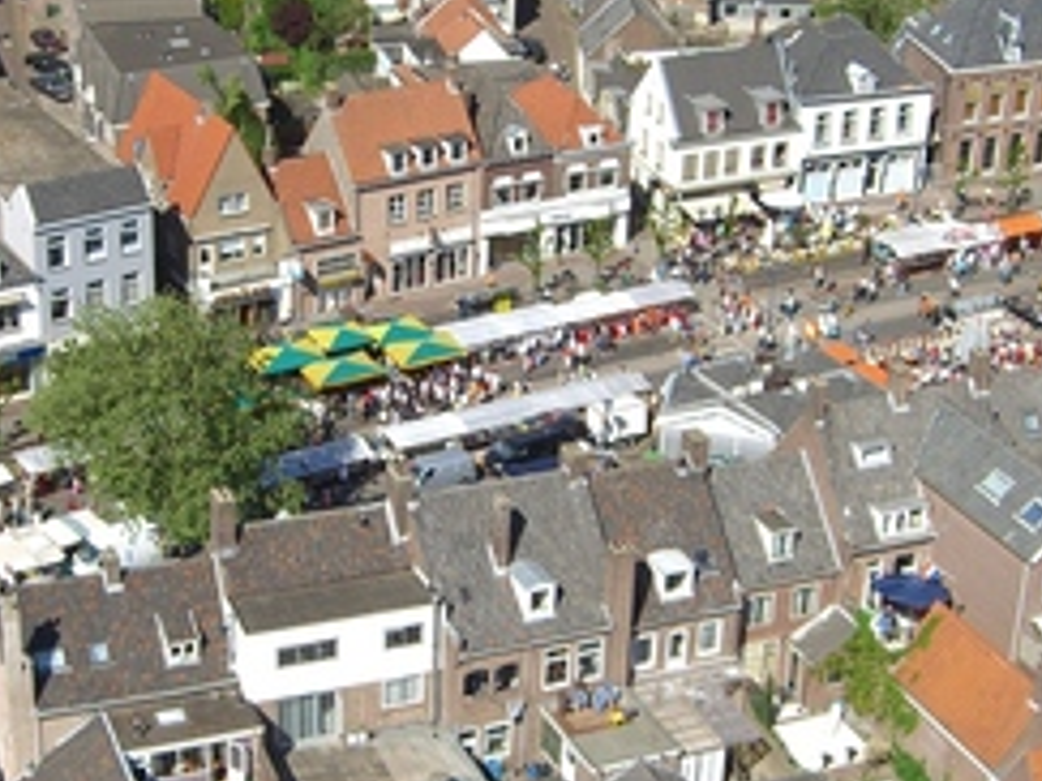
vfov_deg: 20.4
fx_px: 2166
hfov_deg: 27.0
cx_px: 407
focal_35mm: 72
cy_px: 410
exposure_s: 1/160
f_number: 8
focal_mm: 7.9
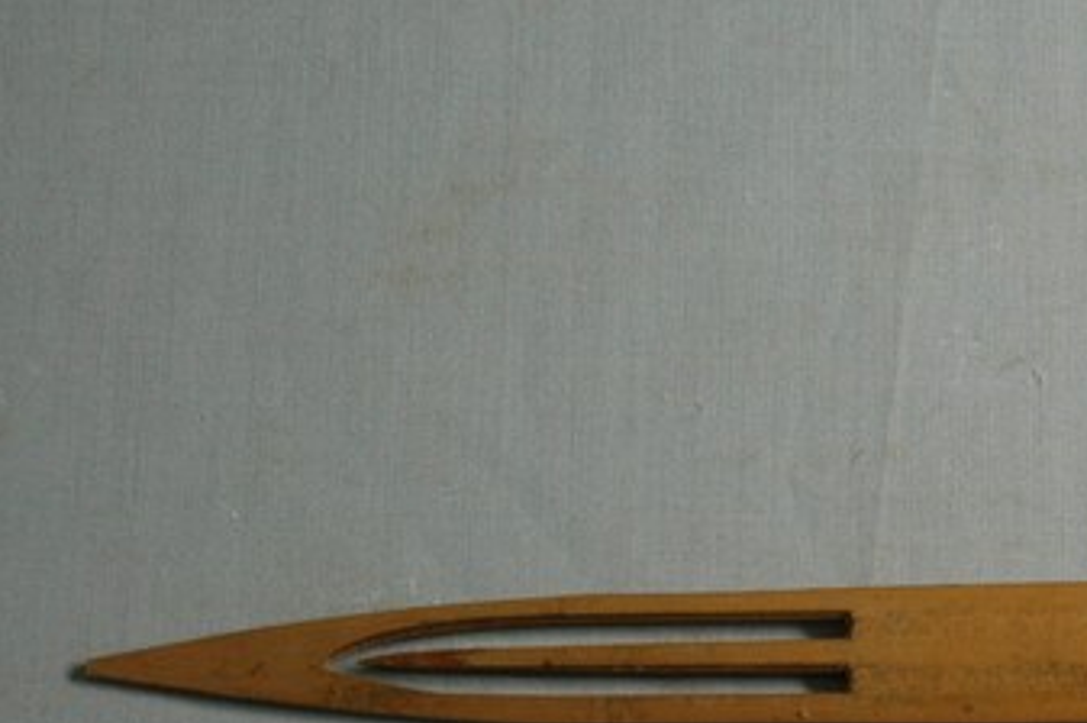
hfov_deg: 13.8
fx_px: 4464
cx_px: 974
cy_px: 628
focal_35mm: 148
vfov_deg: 9.2
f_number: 10
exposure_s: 1/10
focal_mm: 52
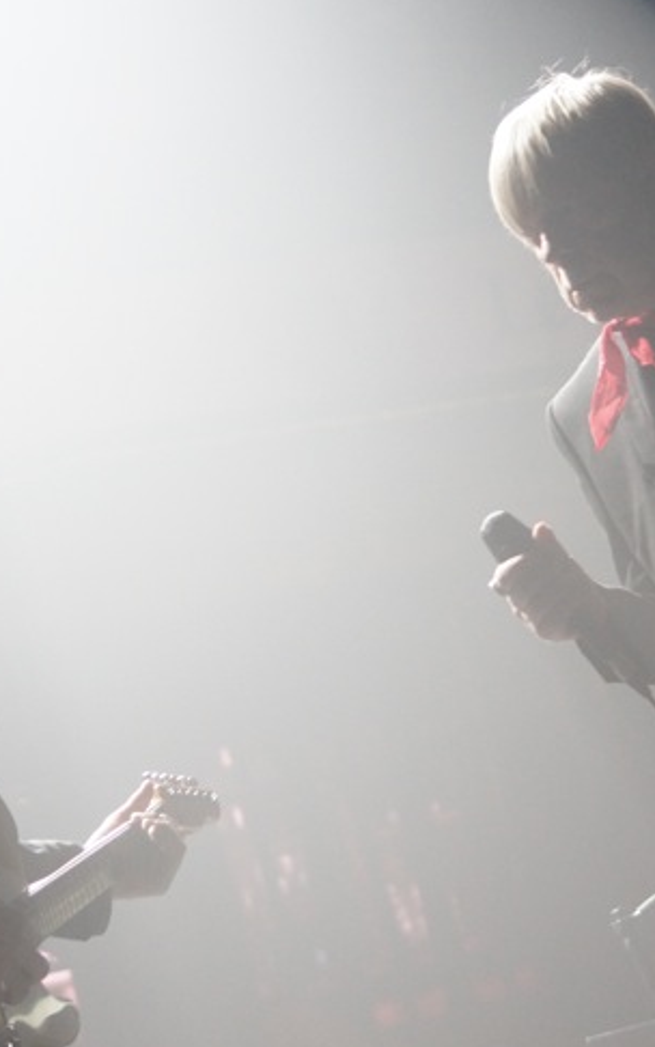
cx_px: 452
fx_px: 5024
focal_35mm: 176
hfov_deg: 7.5
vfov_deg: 11.9
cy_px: 490
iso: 2000
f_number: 4
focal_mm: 70
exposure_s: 1/160
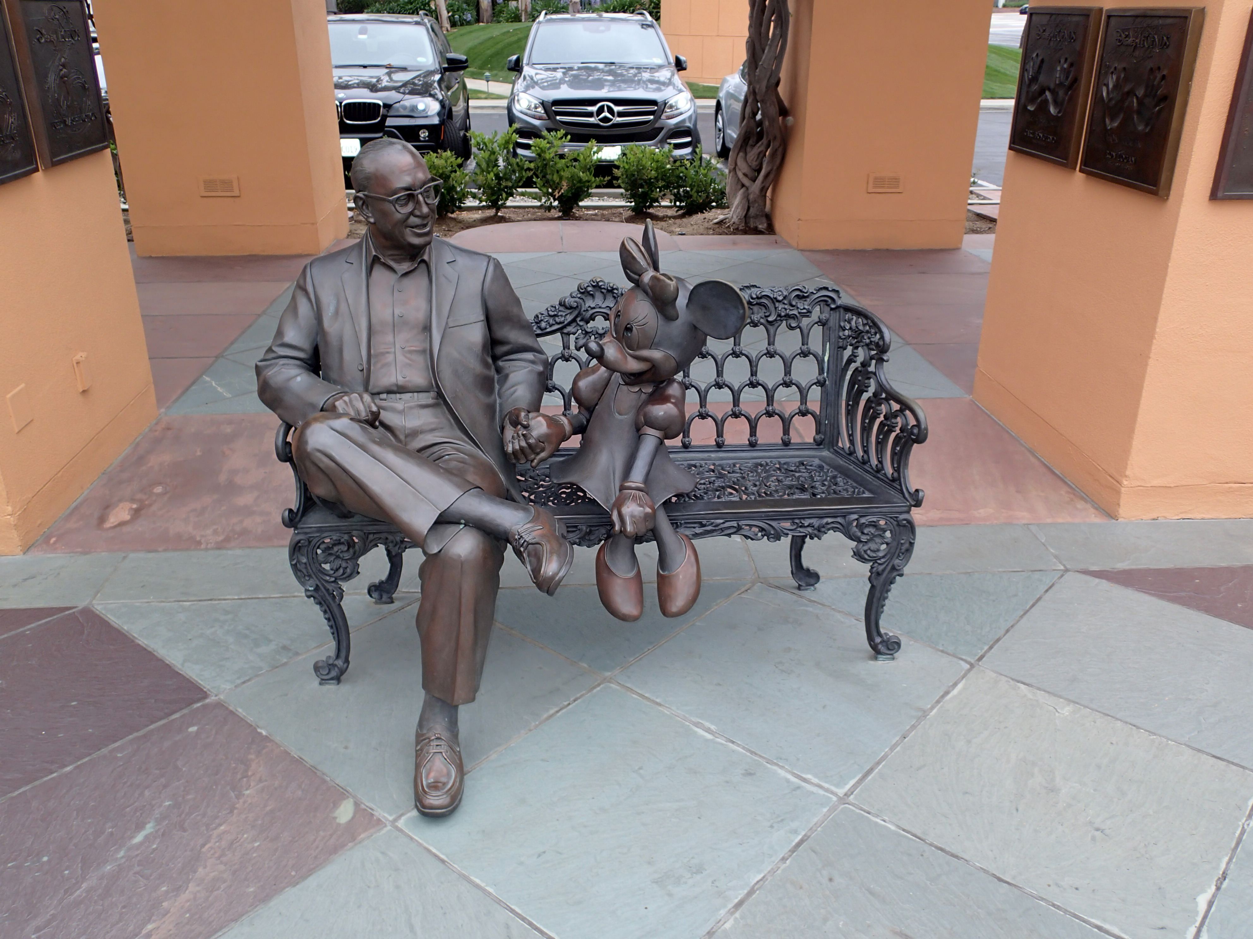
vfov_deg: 49.7
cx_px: 626
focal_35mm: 28
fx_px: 1014
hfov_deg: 63.4
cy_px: 470
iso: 100
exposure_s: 1/200
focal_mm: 5.14
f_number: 3.2
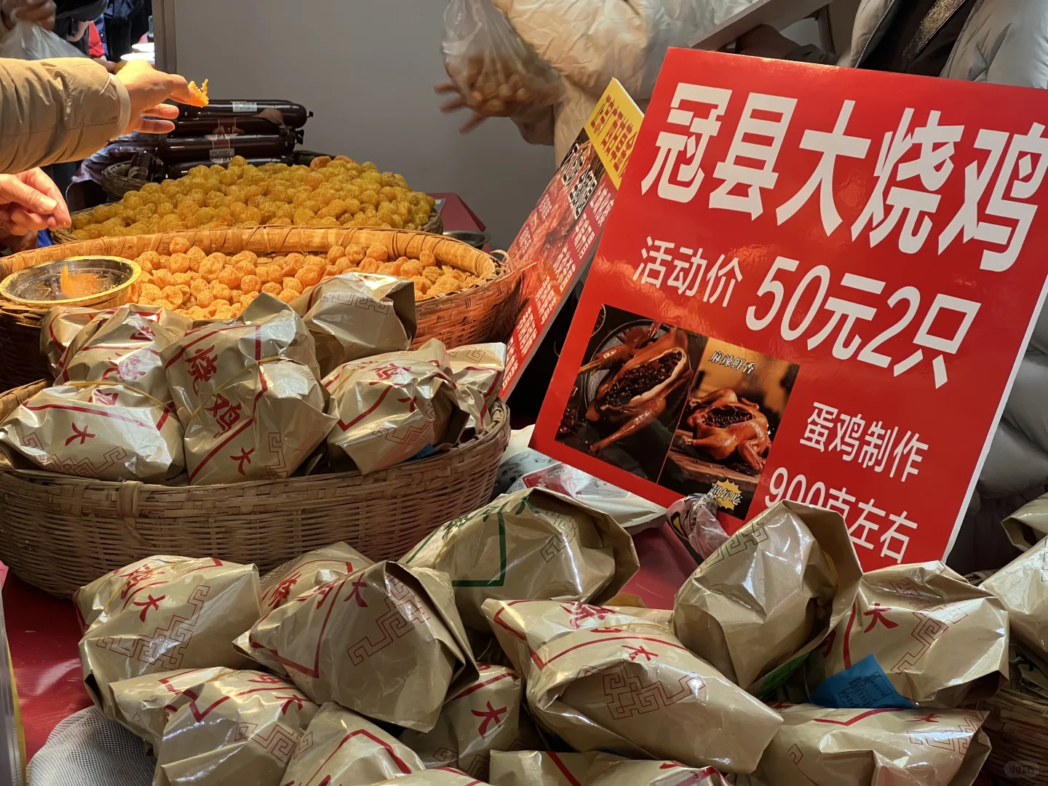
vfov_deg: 19.1
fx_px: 2331
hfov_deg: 25.3
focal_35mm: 77
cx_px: 524
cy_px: 393
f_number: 2.8
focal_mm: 9
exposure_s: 1/100
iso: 200
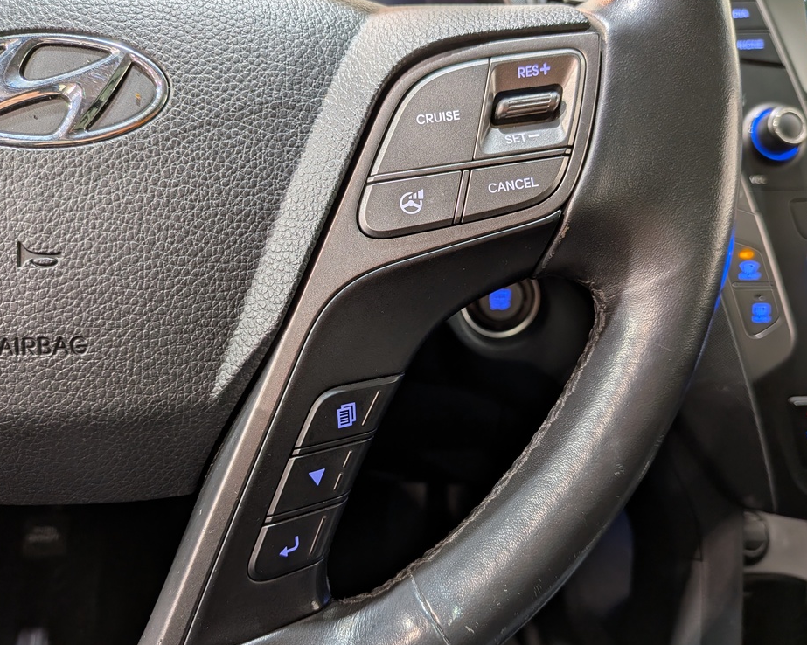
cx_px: 393
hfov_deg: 66.0
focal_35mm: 26
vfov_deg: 54.9
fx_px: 621
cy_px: 314
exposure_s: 1/45.4
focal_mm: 4.53
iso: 24
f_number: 1.7
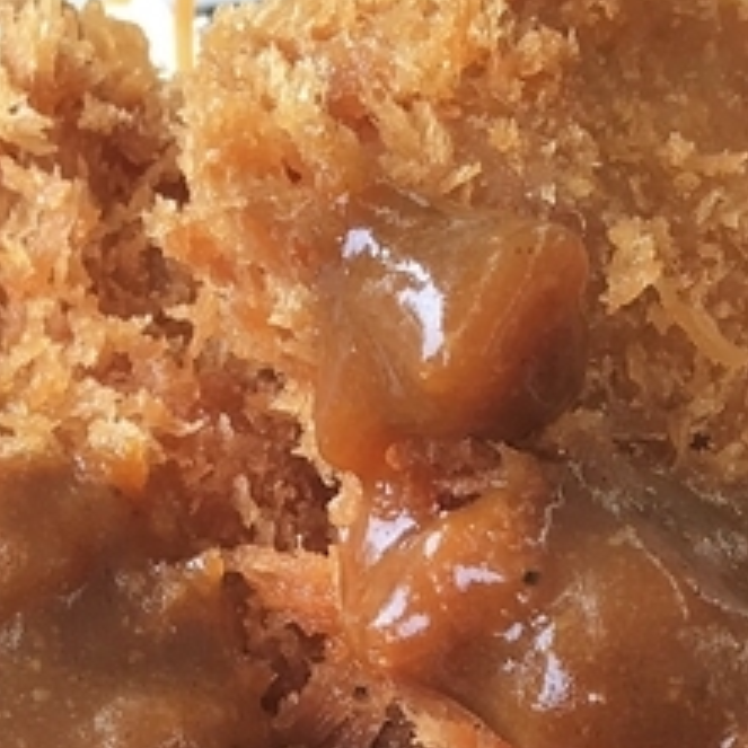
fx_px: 3398
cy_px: 1212
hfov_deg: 12.5
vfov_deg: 11.9
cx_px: 504
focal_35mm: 139
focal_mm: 4.15
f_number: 2.2
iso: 25
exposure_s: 1/60
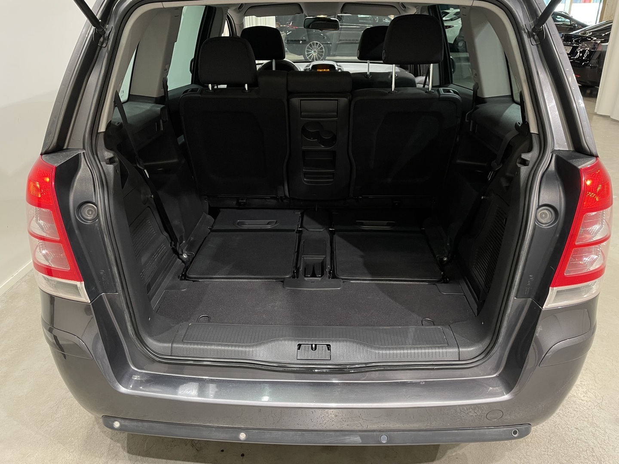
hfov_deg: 67.3
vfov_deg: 53.1
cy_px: 232
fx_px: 465
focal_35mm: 26
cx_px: 310
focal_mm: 4.2
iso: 100
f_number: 1.6
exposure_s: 1/50
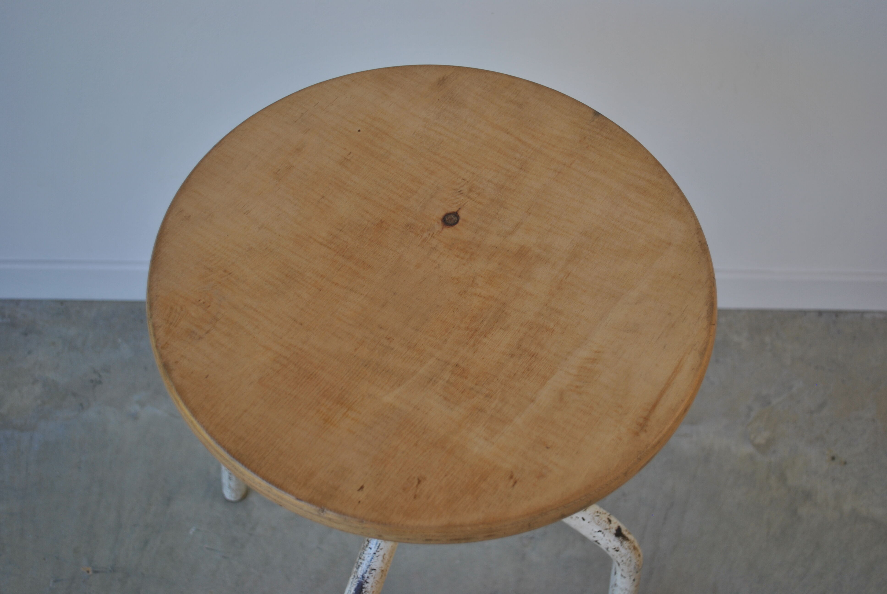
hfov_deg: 49.5
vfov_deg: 34.3
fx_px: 962
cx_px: 444
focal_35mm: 39
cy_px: 297
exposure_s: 1/80
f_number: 4.2
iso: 100
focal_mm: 26
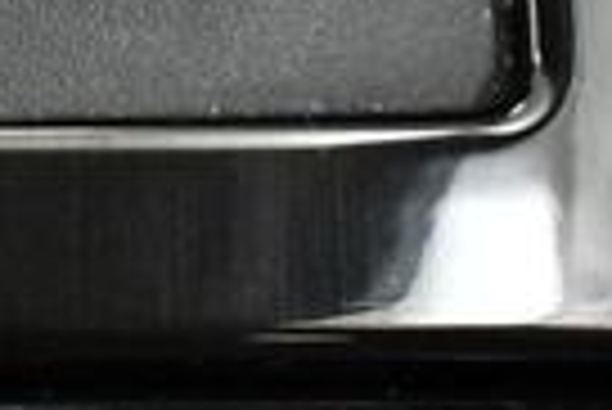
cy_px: -329
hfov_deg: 10.7
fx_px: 2893
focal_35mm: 170
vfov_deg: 7.8
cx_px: -734
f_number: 3.5
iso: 3200
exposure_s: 1/100
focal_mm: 18
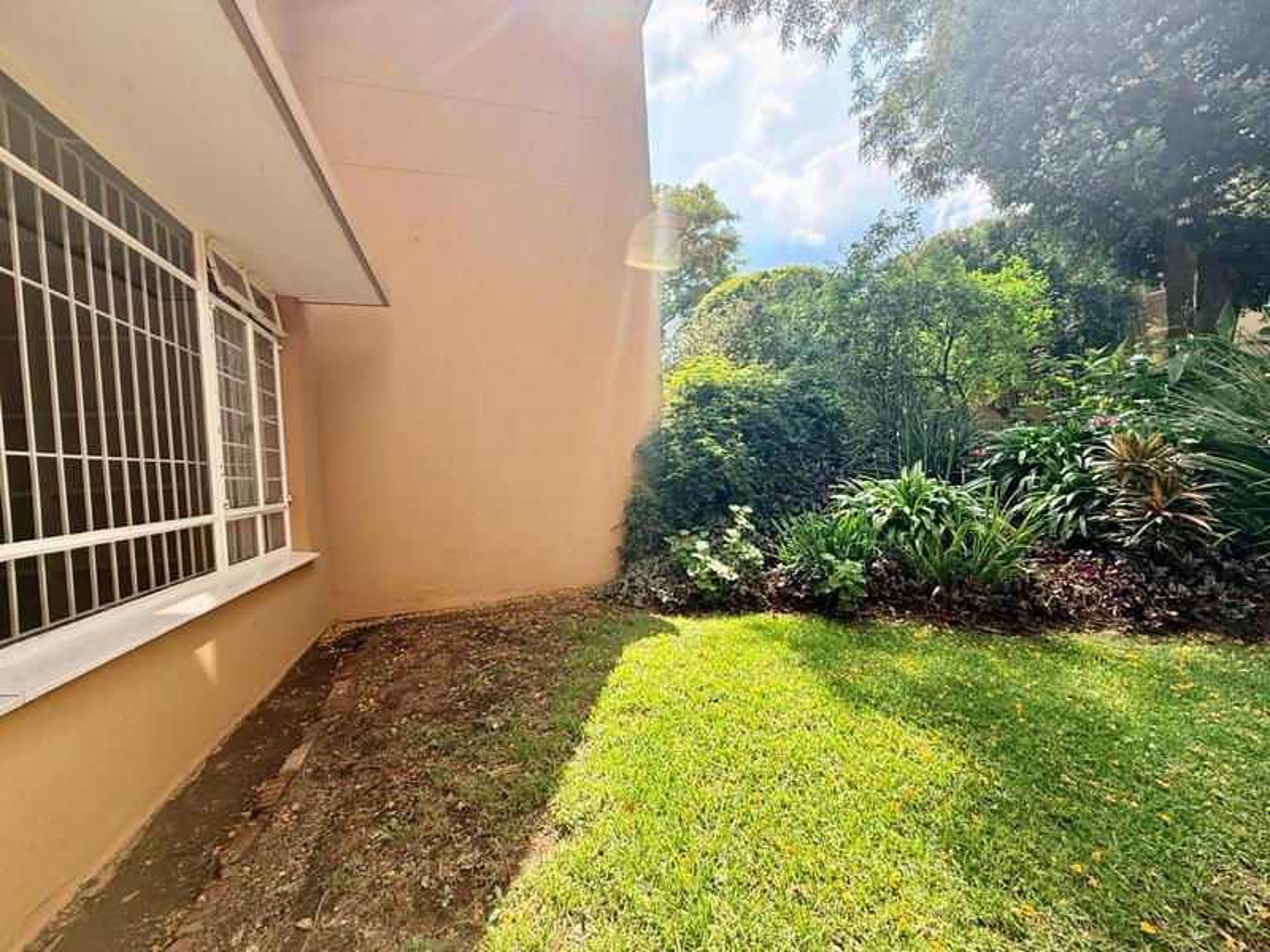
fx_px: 514
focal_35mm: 14
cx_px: 635
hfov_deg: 102.1
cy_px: 476
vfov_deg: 85.7
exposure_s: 1/390
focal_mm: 2.22
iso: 50
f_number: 2.2
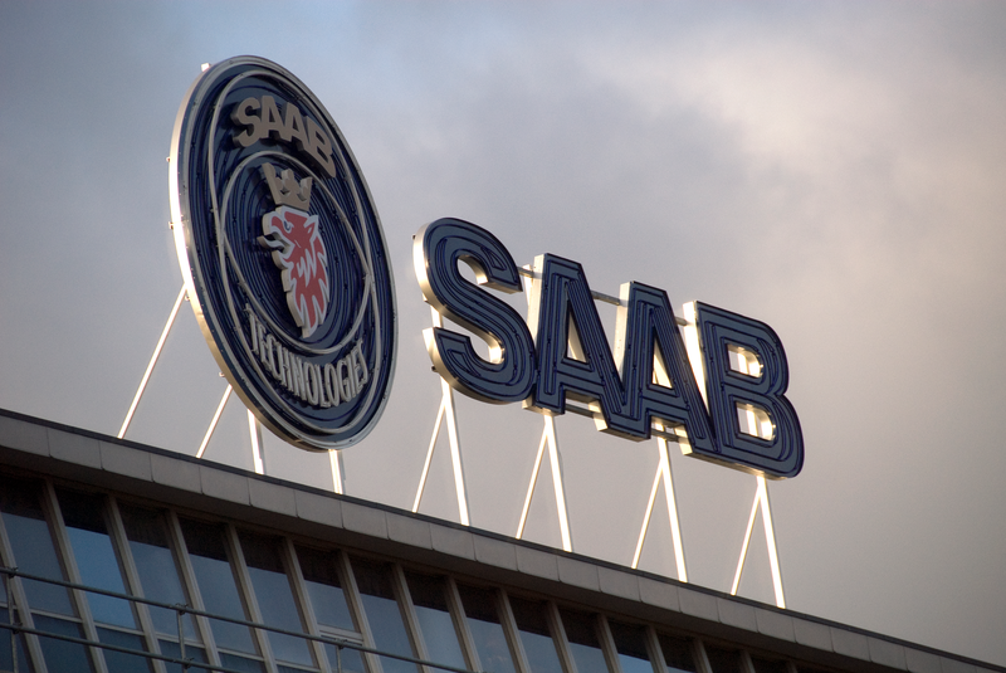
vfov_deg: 5.4
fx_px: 7132
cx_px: 503
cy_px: 336
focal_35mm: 255
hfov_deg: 8.1
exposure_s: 1/750
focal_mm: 170
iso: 400
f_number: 5.6
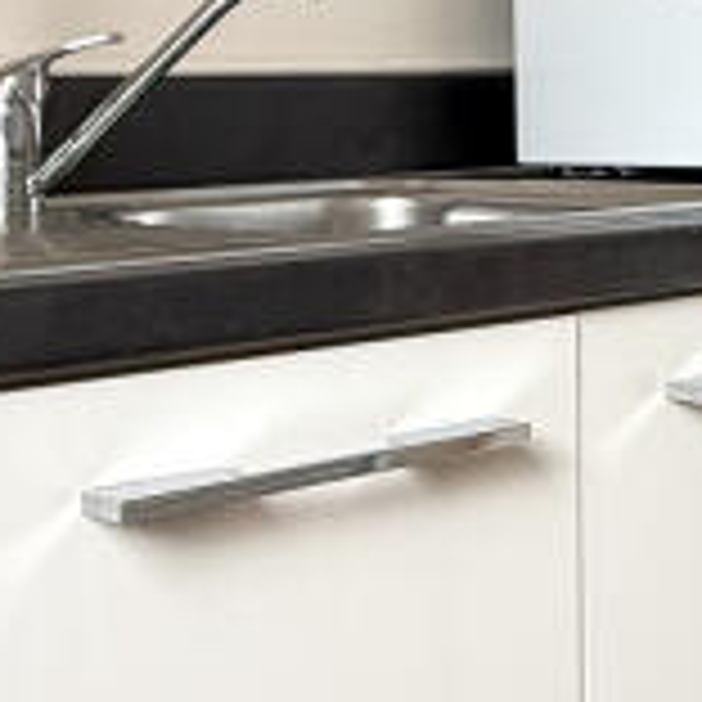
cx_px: 513
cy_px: 162
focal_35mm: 81
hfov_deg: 21.2
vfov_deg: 21.2
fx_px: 1858
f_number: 2.2
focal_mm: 2.22
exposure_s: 1/100
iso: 64
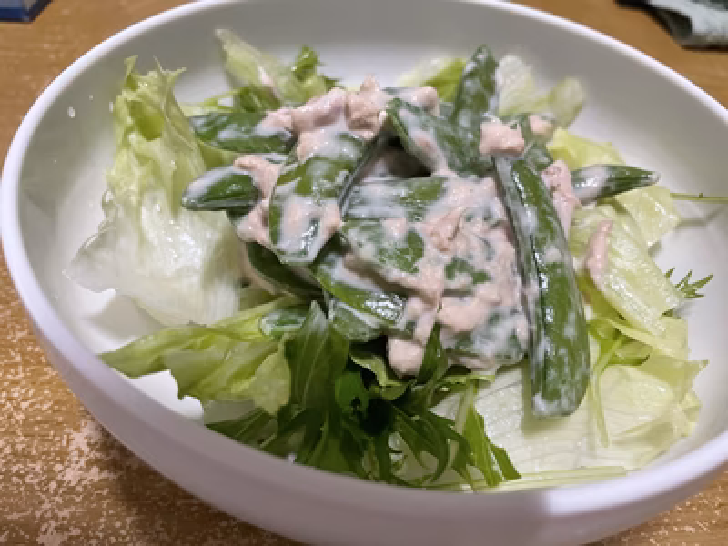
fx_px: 547
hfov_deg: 67.3
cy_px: 273
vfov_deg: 53.1
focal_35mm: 26
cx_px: 364
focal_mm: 4.2
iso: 400
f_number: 1.6
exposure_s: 1/33
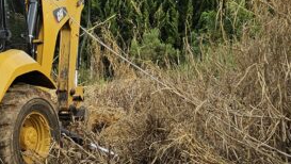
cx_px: -53
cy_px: 131
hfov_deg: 21.2
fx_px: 726
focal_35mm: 94
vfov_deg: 12.8
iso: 25
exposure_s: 1/645
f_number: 1.8
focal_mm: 5.4
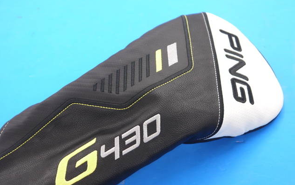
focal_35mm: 56
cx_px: 149
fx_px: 450
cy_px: 95
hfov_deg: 36.3
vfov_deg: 23.2
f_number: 4.7
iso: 500
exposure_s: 1/60
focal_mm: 26
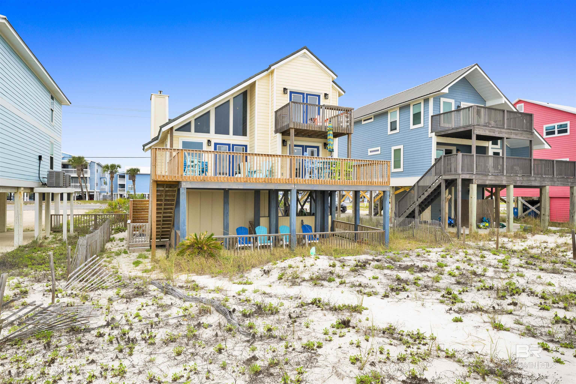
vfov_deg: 59.5
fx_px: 336
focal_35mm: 21
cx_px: 288
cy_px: 192
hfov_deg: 81.2
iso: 400
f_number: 11
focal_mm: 21
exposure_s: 1/400
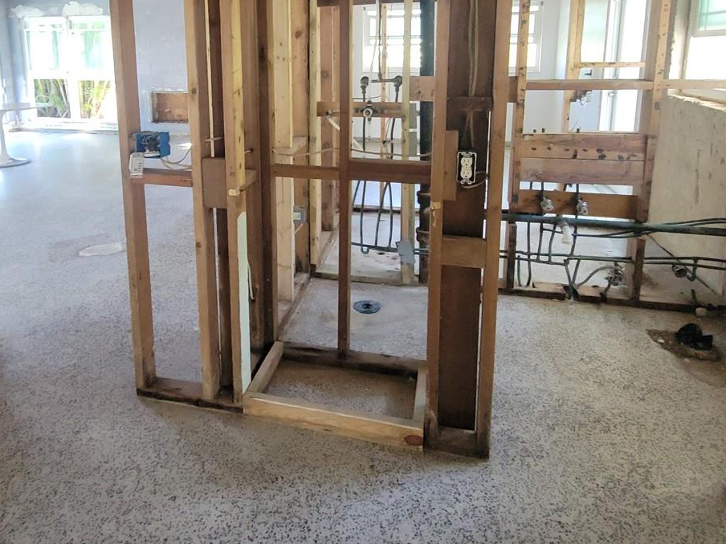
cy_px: 140
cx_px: 292
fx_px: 482
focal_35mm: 23
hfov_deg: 73.2
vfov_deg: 56.2
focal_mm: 2.2
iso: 320
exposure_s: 1/60
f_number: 2.2
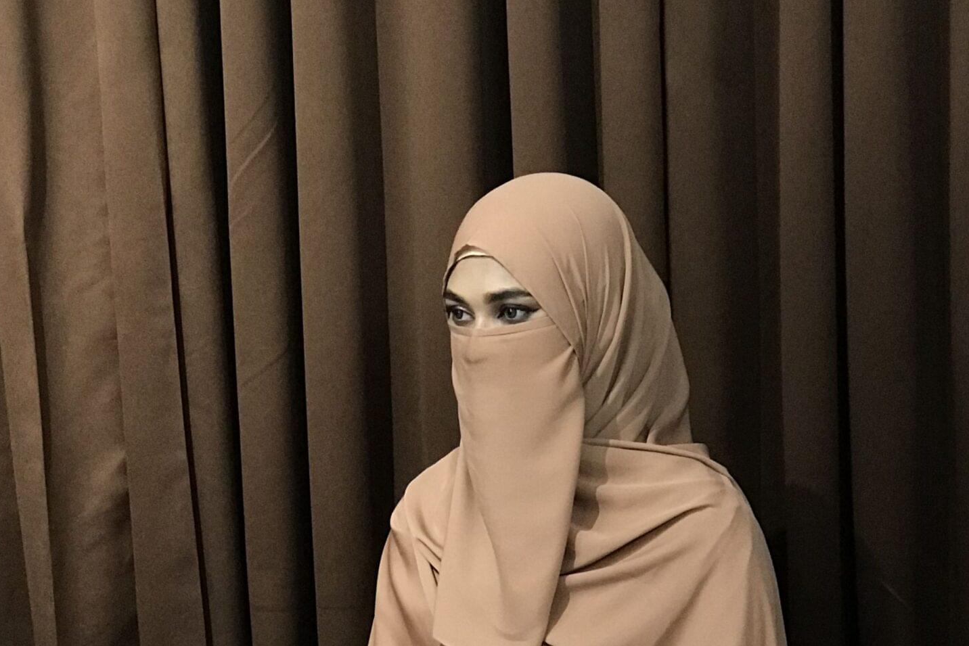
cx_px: 504
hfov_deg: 19.3
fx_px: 2853
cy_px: 657
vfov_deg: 12.8
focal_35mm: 106
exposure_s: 1/50
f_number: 2.8
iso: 160
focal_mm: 6.6
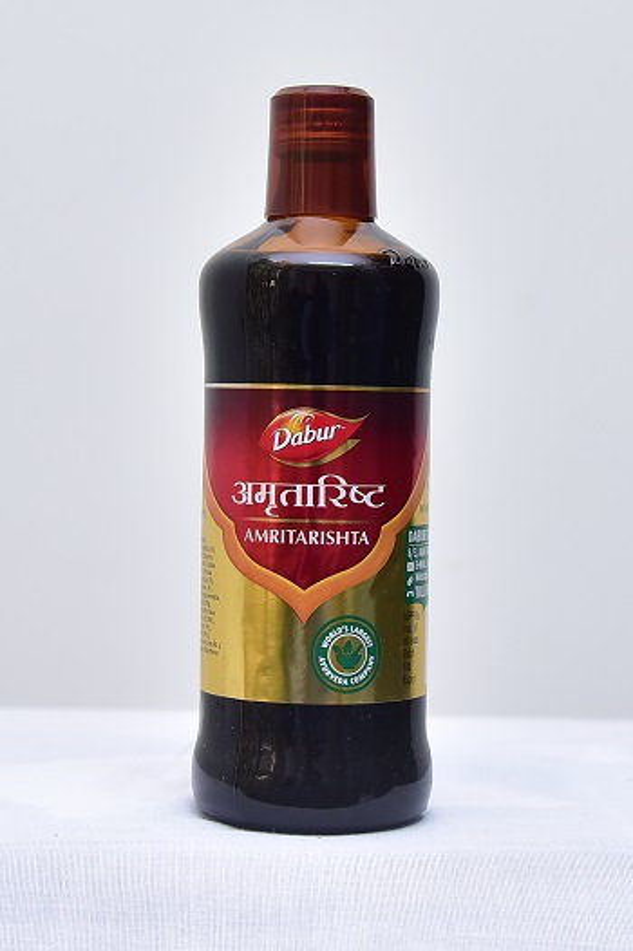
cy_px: 476
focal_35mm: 38
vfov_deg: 50.7
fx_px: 1003
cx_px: 316
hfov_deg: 35.0
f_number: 4
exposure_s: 1/100
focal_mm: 38
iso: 1250
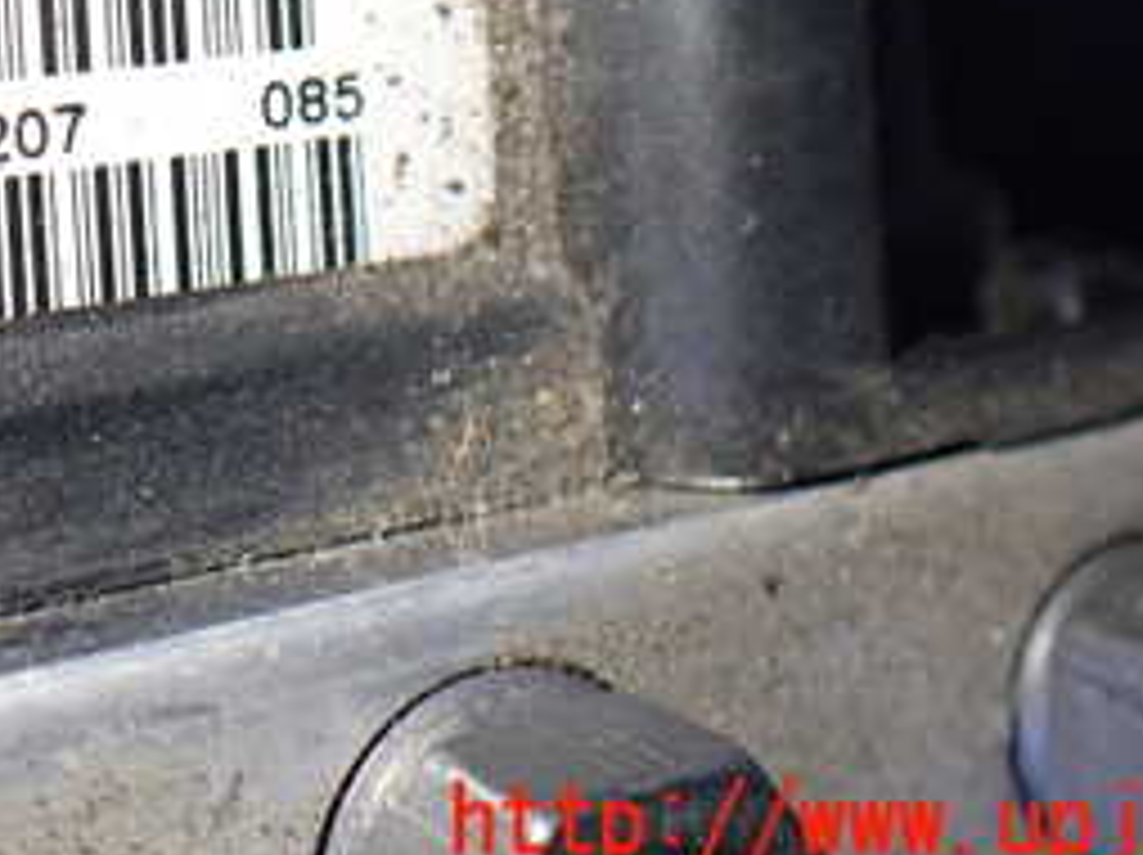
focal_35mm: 71
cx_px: 117
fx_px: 2342
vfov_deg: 19.6
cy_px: -130
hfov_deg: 26.5
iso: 500
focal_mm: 5.4
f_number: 2.3
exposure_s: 1/125
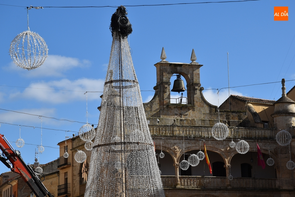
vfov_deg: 12.2
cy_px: 98
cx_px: 148
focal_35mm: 112
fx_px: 923
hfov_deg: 18.2
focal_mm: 75
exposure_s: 1/400
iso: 200
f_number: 10
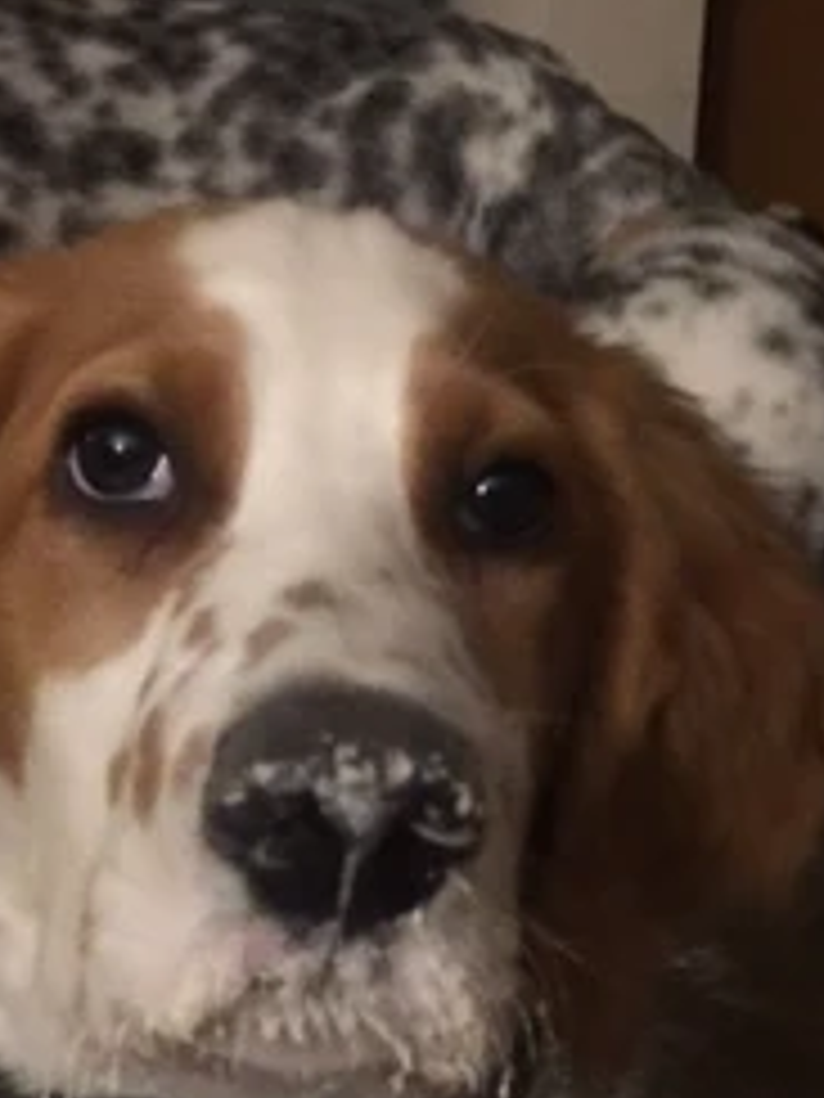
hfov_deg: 19.3
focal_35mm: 76
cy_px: 873
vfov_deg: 25.2
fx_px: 2412
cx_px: 284
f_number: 2.2
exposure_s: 1/4
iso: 100
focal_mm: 4.15
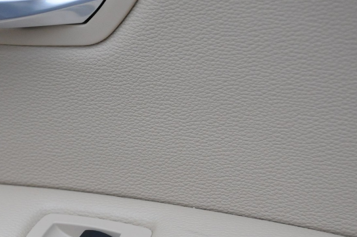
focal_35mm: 123
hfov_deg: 16.5
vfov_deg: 11.1
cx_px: 38
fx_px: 1218
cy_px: 105
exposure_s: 1/320
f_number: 5
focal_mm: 36
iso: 1000
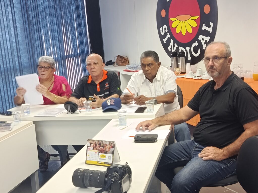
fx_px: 358
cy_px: 96
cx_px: 129
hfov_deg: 39.7
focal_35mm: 48
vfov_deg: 30.3
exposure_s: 1/60
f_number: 1.7
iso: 577
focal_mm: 5.24
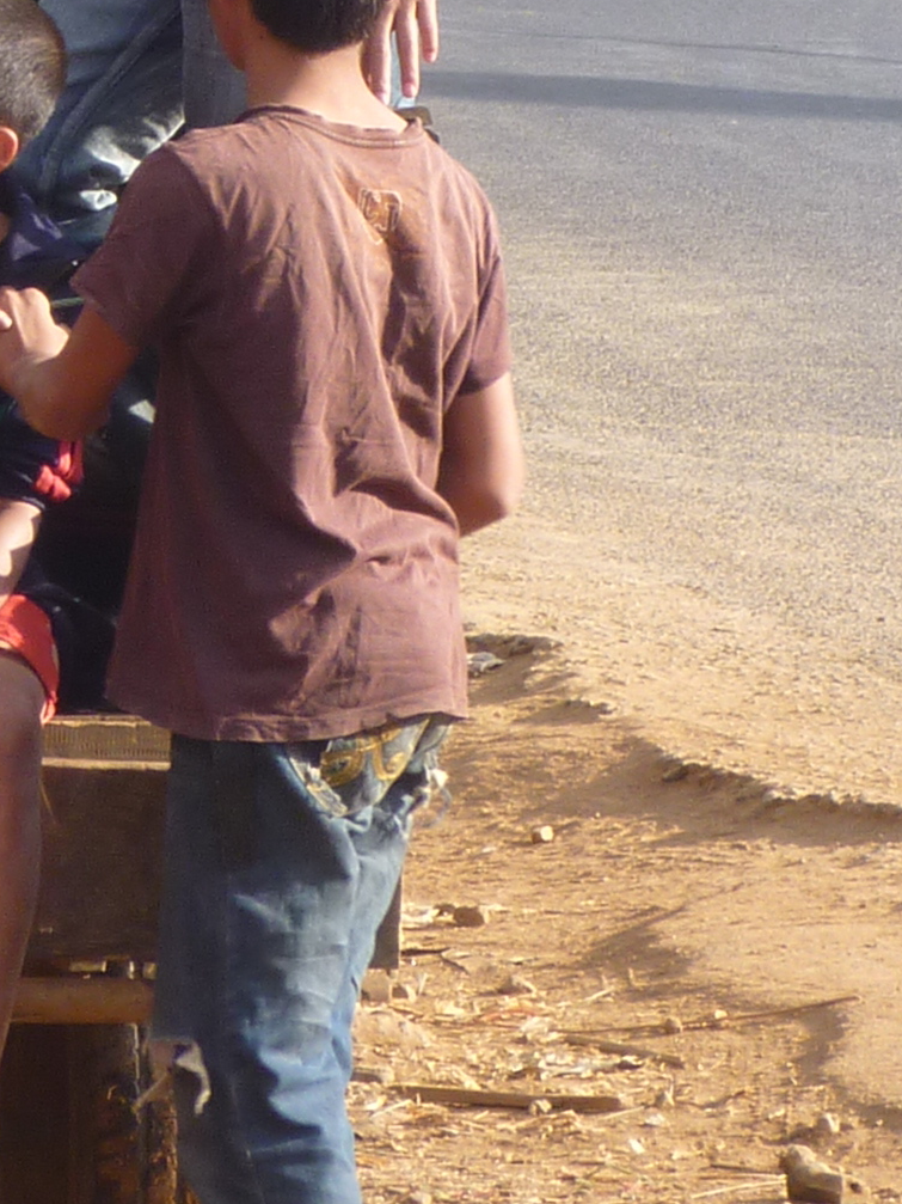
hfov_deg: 3.8
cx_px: -324
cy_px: 49
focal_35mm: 389
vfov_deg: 5.1
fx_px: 13518
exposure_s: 1/100
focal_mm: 17.4
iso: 80
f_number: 5.7
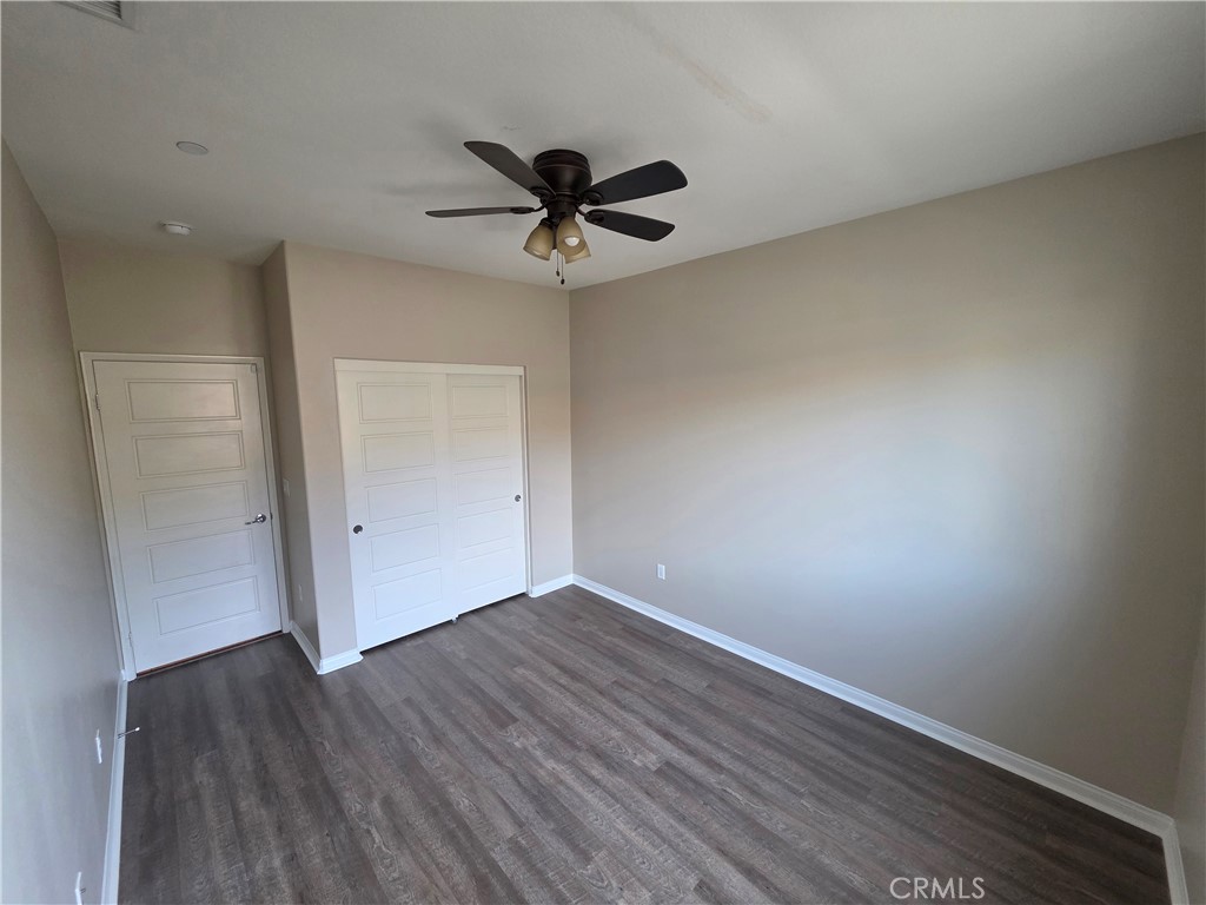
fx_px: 453
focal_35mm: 13
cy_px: 452
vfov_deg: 89.9
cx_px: 603
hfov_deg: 106.2
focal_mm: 2.2
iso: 320
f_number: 1.9
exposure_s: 1/60.2
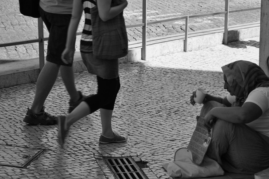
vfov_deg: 11.4
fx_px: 897
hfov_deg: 17.1
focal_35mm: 120
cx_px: 147
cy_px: 96
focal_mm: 70
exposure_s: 1/125
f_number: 5.6
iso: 200
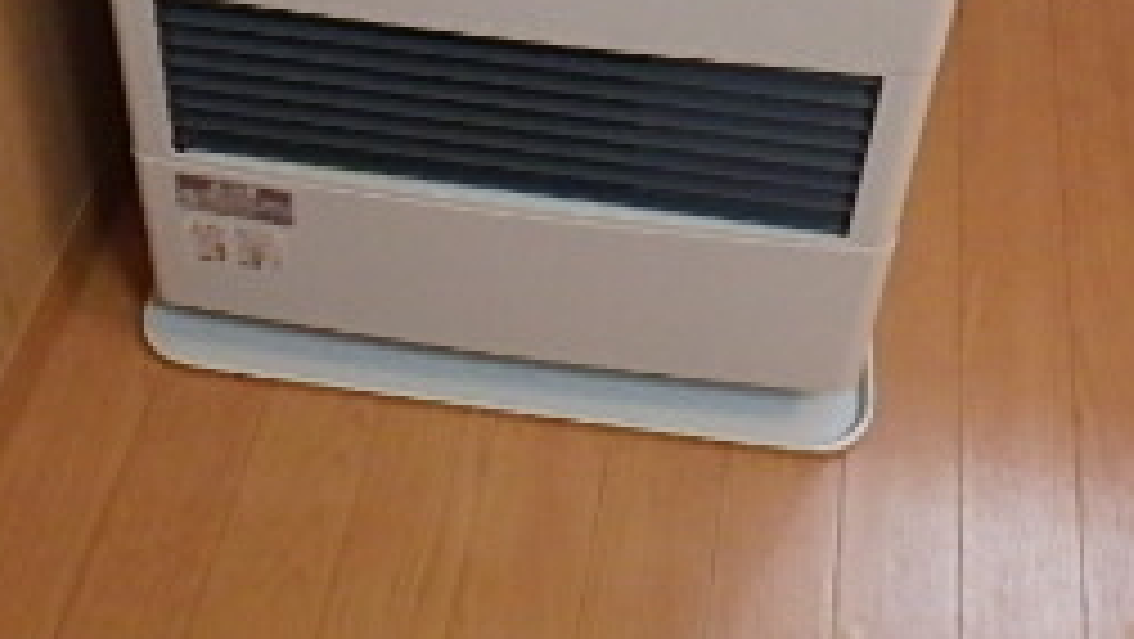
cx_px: 500
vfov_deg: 19.5
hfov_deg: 36.0
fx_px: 1745
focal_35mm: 58
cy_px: -135
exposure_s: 1/25
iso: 800
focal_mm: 3.7
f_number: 3.5
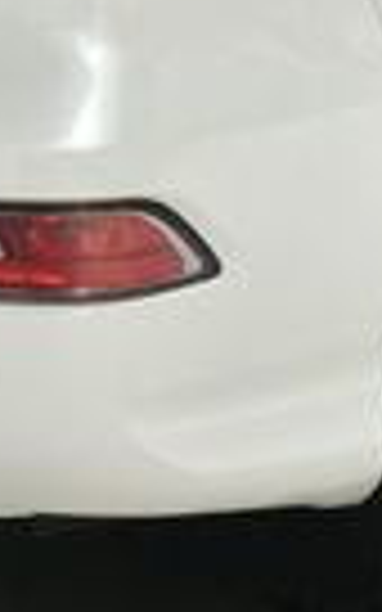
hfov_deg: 7.6
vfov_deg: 12.0
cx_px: 72
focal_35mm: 172
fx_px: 2865
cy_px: -50
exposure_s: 1/160
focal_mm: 24
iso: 100
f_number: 13
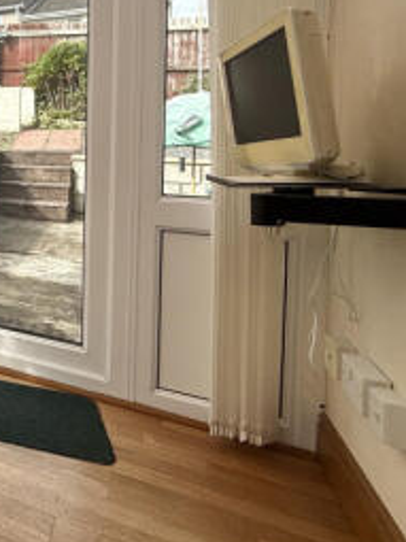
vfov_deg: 54.6
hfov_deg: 28.1
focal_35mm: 32
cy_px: 148
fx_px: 501
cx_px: -212
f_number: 2.2
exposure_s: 1/1235
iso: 50
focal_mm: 2.22
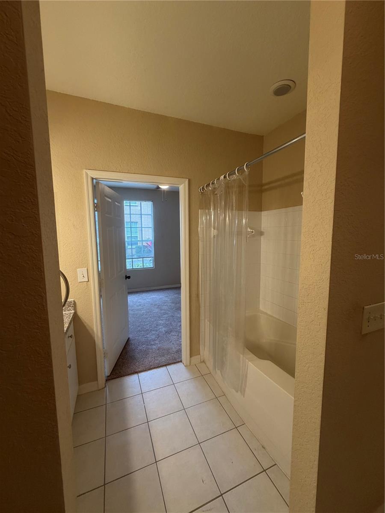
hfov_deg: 85.7
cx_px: 192
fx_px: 208
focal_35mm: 14
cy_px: 256
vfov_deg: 102.1
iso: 250
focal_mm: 2.22
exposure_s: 1/120
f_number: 2.2
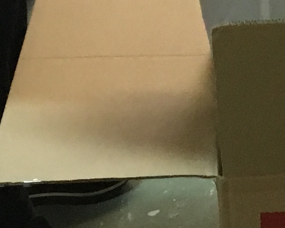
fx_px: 1384
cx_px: 396
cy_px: -169
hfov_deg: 11.4
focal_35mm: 164
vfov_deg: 9.1
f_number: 2.2
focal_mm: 4.15
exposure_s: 1/25
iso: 250
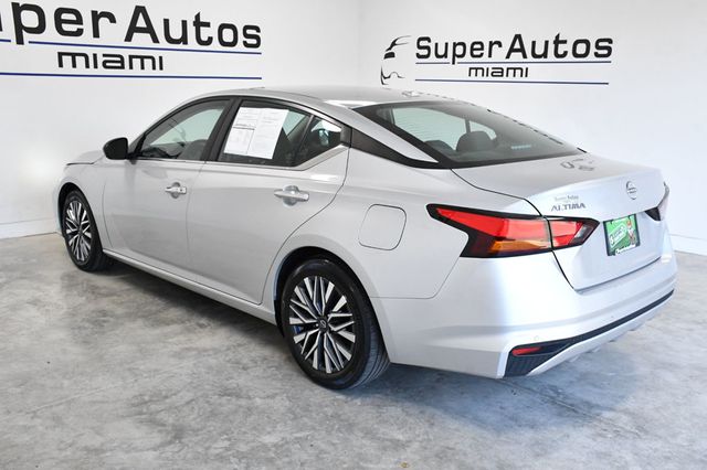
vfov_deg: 38.8
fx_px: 667
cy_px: 235
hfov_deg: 55.8
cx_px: 354
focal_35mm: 34
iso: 2500
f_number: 9
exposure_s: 1/320
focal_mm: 23
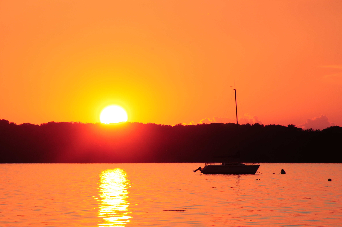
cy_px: 114
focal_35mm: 300
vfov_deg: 4.6
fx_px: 2847
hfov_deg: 6.9
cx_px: 171
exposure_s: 1/50
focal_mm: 200
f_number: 13
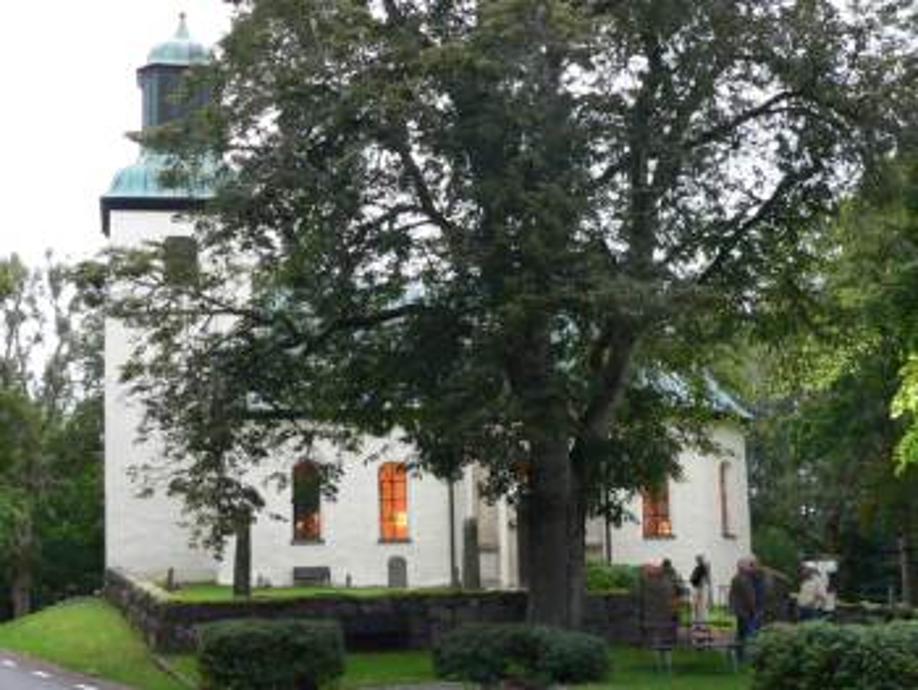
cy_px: 345
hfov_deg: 42.0
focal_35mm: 45
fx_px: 1194
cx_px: 459
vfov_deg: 32.2
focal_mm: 7.4
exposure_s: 1/4
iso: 200
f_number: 2.8
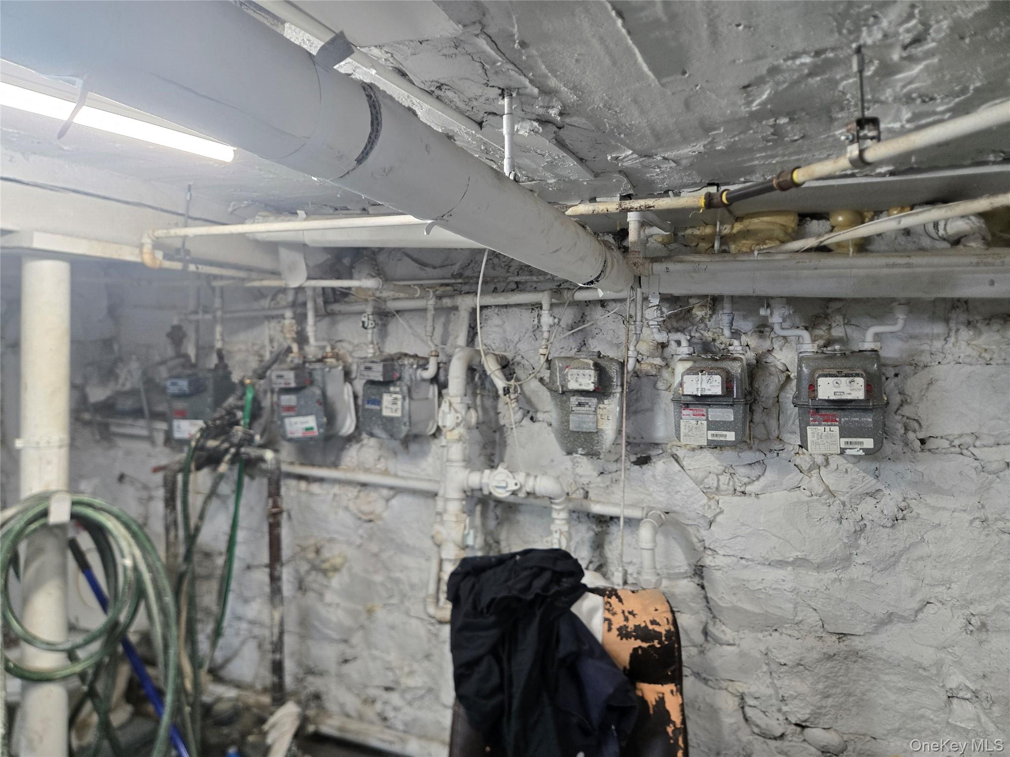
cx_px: 505
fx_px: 671
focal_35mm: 23
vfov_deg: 58.9
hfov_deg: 73.9
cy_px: 378
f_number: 1.8
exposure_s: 1/120
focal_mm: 5.4
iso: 320
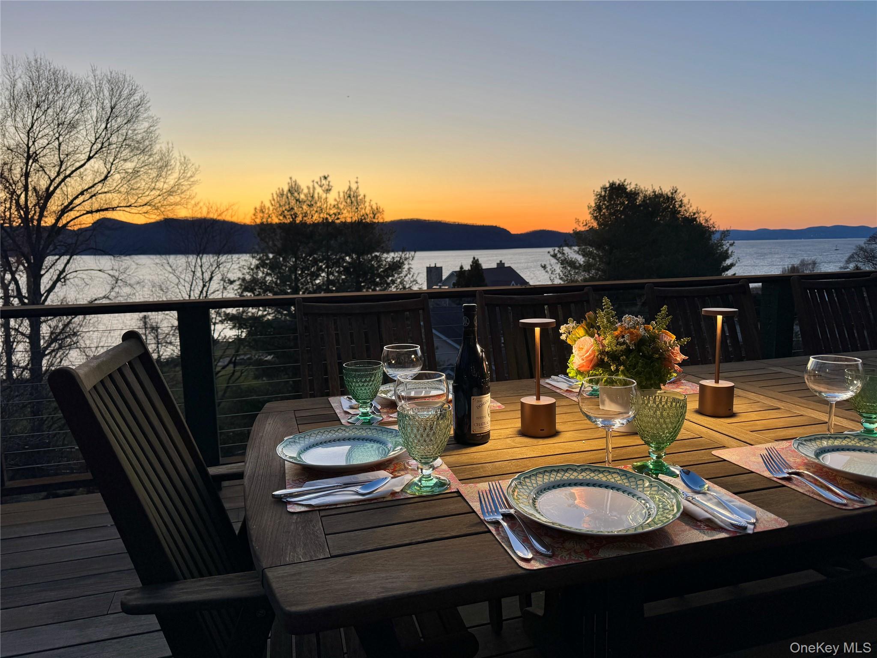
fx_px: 608
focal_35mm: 24
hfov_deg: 71.6
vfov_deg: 56.8
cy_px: 329
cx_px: 438
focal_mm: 6.76
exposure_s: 1/121
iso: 80
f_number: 1.78
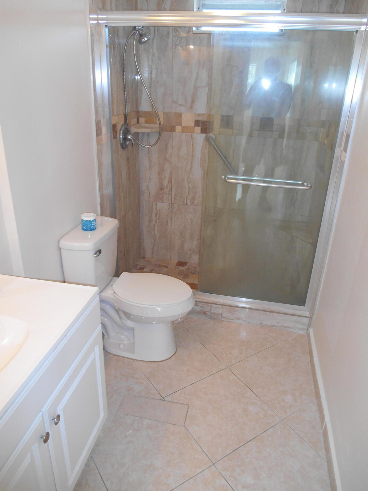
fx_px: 369
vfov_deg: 67.3
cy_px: 246
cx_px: 184
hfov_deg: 53.1
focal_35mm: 26
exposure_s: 1/25
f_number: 3.4
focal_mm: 4.7
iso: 200
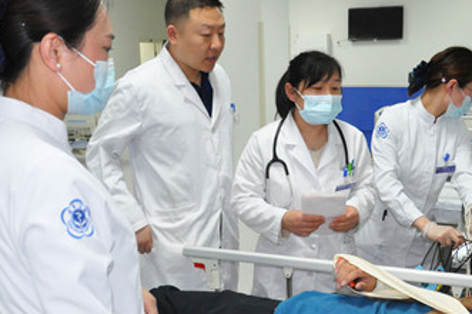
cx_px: 260
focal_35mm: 42
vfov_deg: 31.6
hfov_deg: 46.4
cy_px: 203
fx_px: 550
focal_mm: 16
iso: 1600
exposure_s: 1/80
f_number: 5
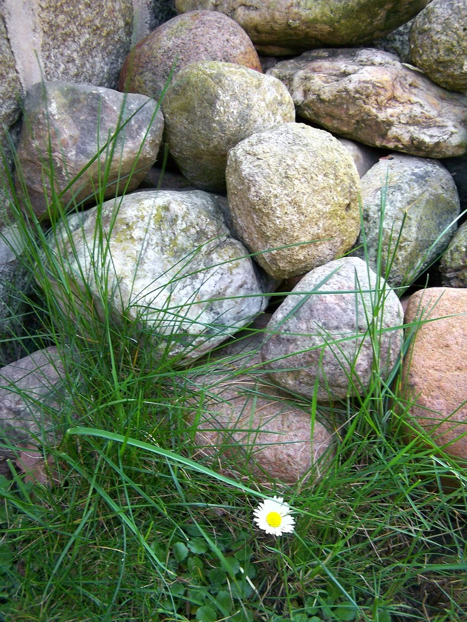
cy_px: 311
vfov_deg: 49.0
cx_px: 234
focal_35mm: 38
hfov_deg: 37.7
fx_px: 683
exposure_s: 1/80
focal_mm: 6.3
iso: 100
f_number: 2.8
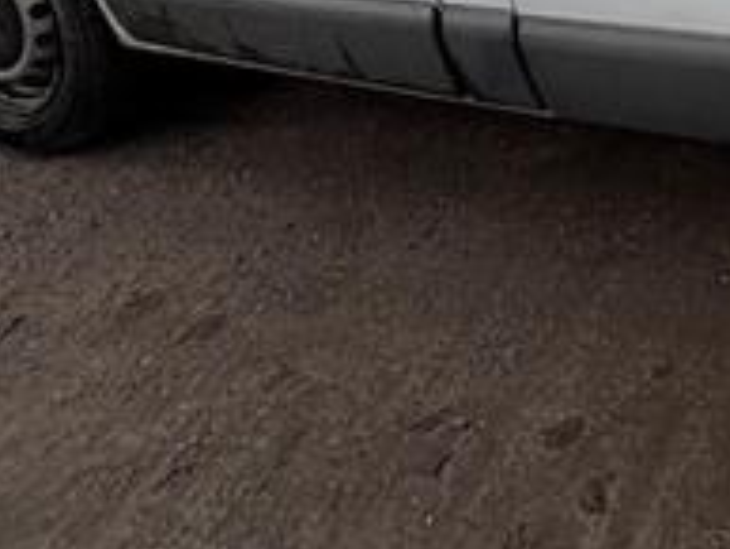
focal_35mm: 65
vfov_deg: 17.0
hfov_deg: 21.5
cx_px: 1256
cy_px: -534
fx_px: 1372
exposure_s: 1/756
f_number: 2.2
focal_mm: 2.22
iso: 40
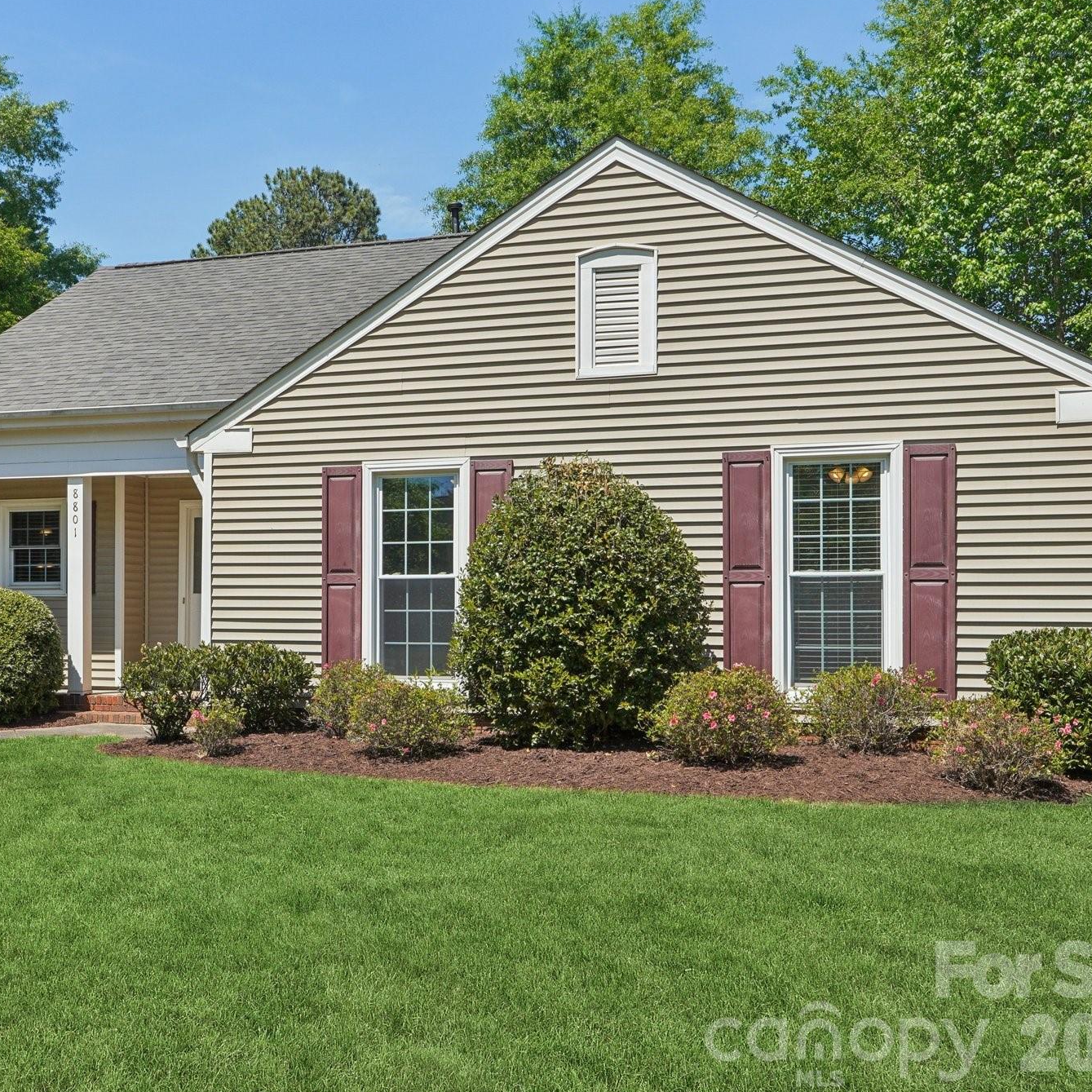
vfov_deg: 42.8
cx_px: 360
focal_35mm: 39
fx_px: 1392
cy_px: 544
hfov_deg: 42.2
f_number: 8
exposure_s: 1/200
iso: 100
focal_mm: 20
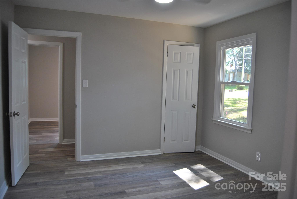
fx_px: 223
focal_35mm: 27
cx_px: 148
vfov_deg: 48.0
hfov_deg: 67.3
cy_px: 100
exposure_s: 1/60
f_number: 4
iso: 200
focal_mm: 18
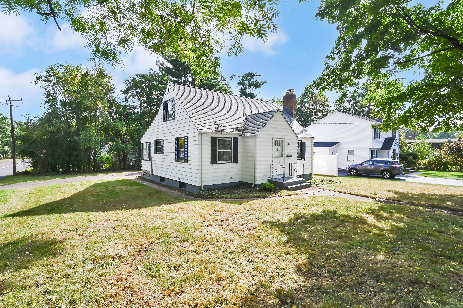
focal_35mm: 16
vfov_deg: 73.7
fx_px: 206
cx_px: 232
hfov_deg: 96.8
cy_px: 154
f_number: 9
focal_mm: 16
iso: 400
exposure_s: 1/320
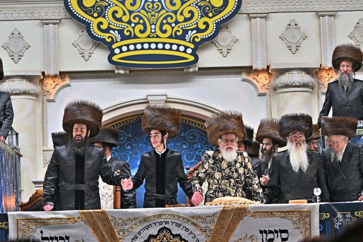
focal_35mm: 127
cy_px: 121
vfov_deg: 10.8
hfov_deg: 16.1
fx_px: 1281
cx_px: 182
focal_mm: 85
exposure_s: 1/640
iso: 500
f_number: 2.8
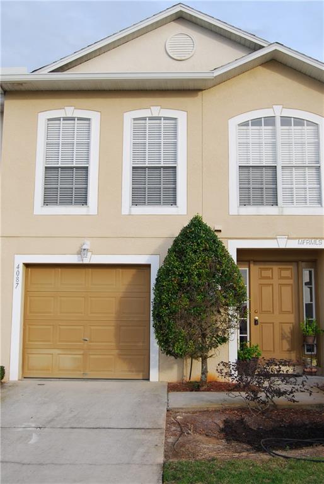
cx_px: 162
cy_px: 242
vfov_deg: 49.5
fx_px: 525
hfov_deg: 34.3
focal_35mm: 39
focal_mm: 26
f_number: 6.3
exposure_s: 1/200
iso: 100
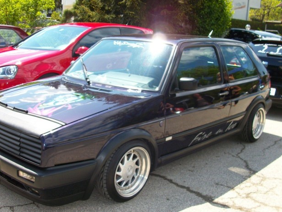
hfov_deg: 42.9
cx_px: 125
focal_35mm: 44
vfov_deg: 32.9
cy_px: 119
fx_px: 359
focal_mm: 5.7
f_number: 2.9
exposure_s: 1/492
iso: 80
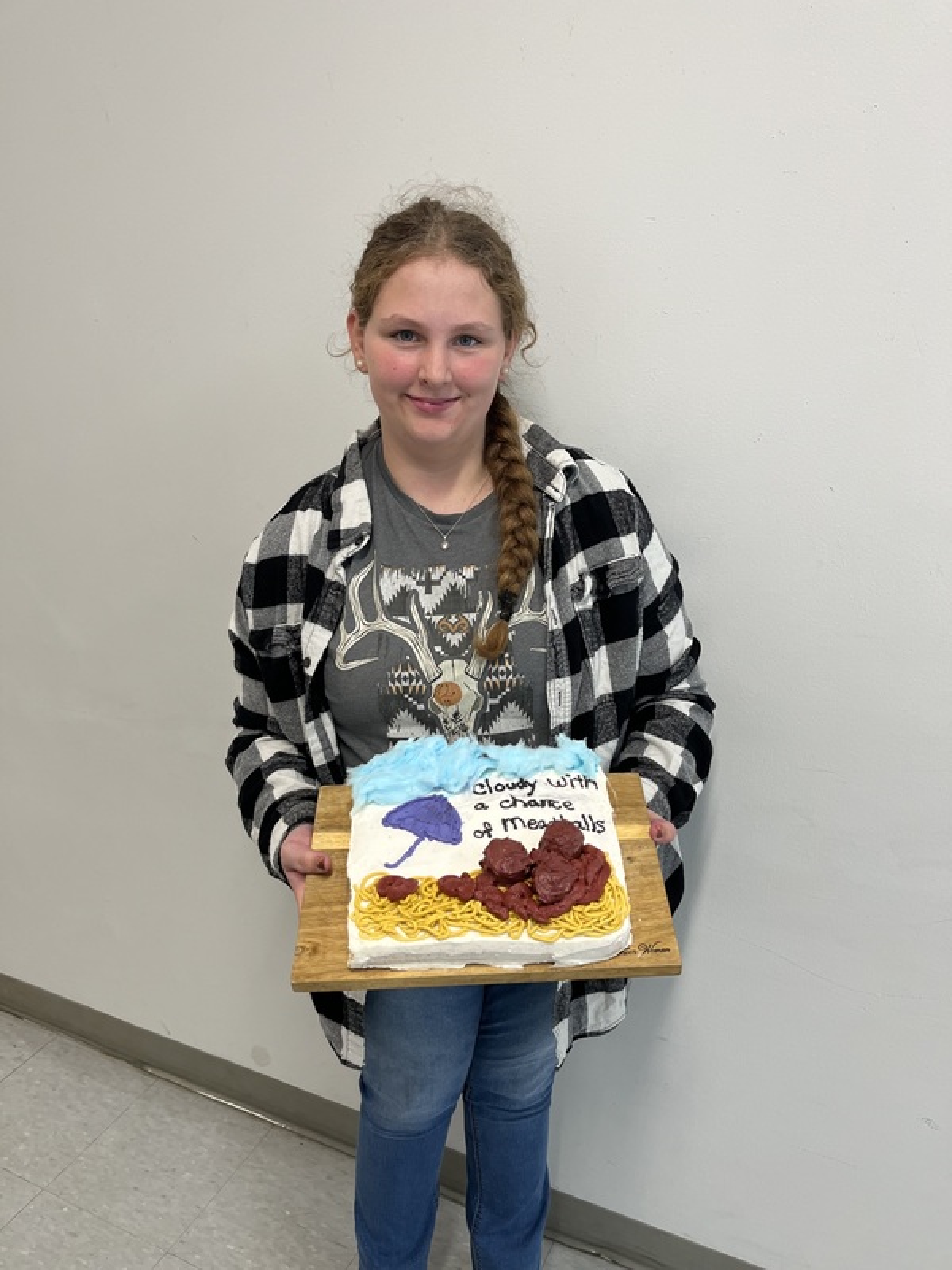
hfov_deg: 53.1
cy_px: 635
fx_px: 953
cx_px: 476
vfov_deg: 67.3
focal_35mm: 26
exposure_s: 1/120
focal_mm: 5.1
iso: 125
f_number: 1.6
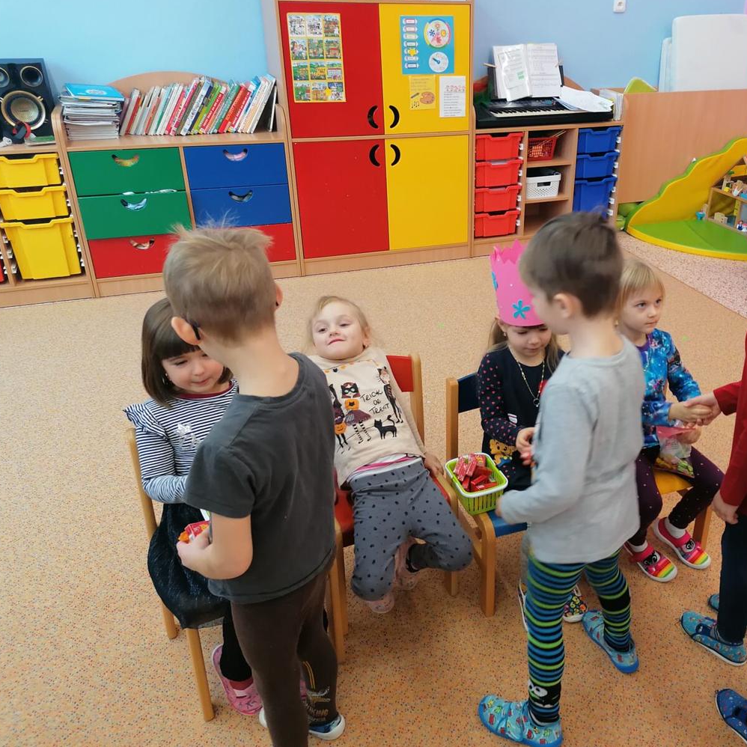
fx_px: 781
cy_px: 372
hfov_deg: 50.3
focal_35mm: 32
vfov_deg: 51.1
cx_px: 490
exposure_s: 1/50
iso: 125
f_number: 1.8
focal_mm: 4.75
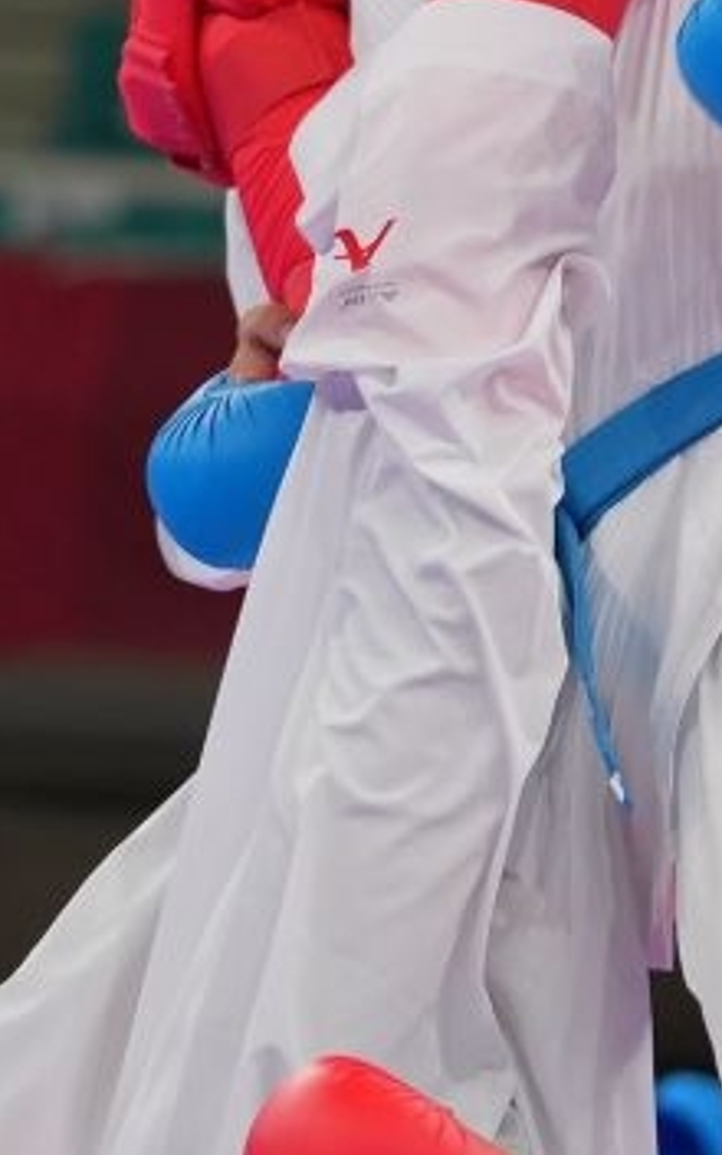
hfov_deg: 2.5
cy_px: 463
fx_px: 16560
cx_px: 610
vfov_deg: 4.0
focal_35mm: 526
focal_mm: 101
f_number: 2.8
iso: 500
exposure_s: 1/1000
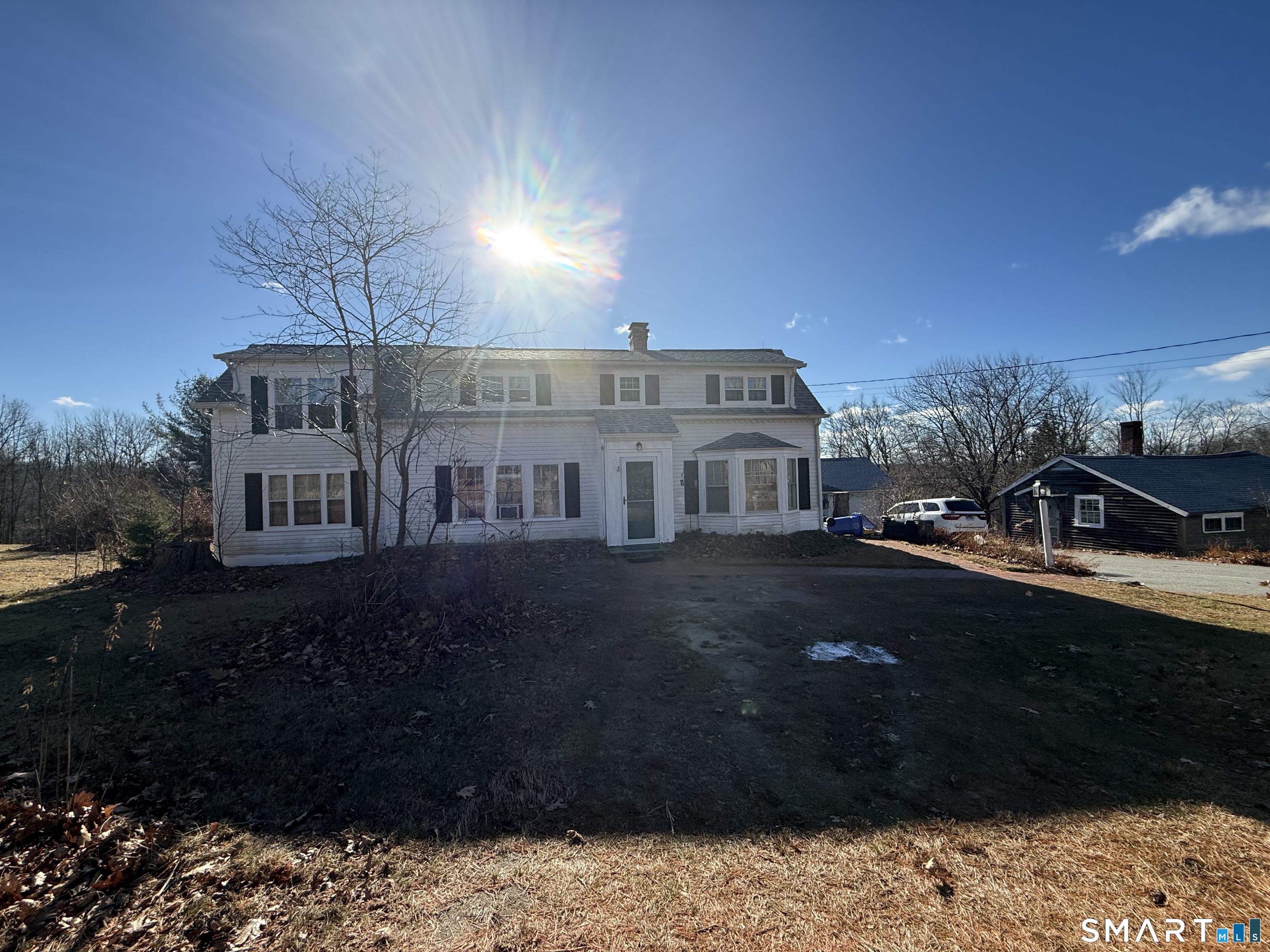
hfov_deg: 102.1
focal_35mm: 14
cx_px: 635
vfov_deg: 85.7
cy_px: 476
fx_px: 514
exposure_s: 1/2410
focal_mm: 2.22
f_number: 2.2
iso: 64
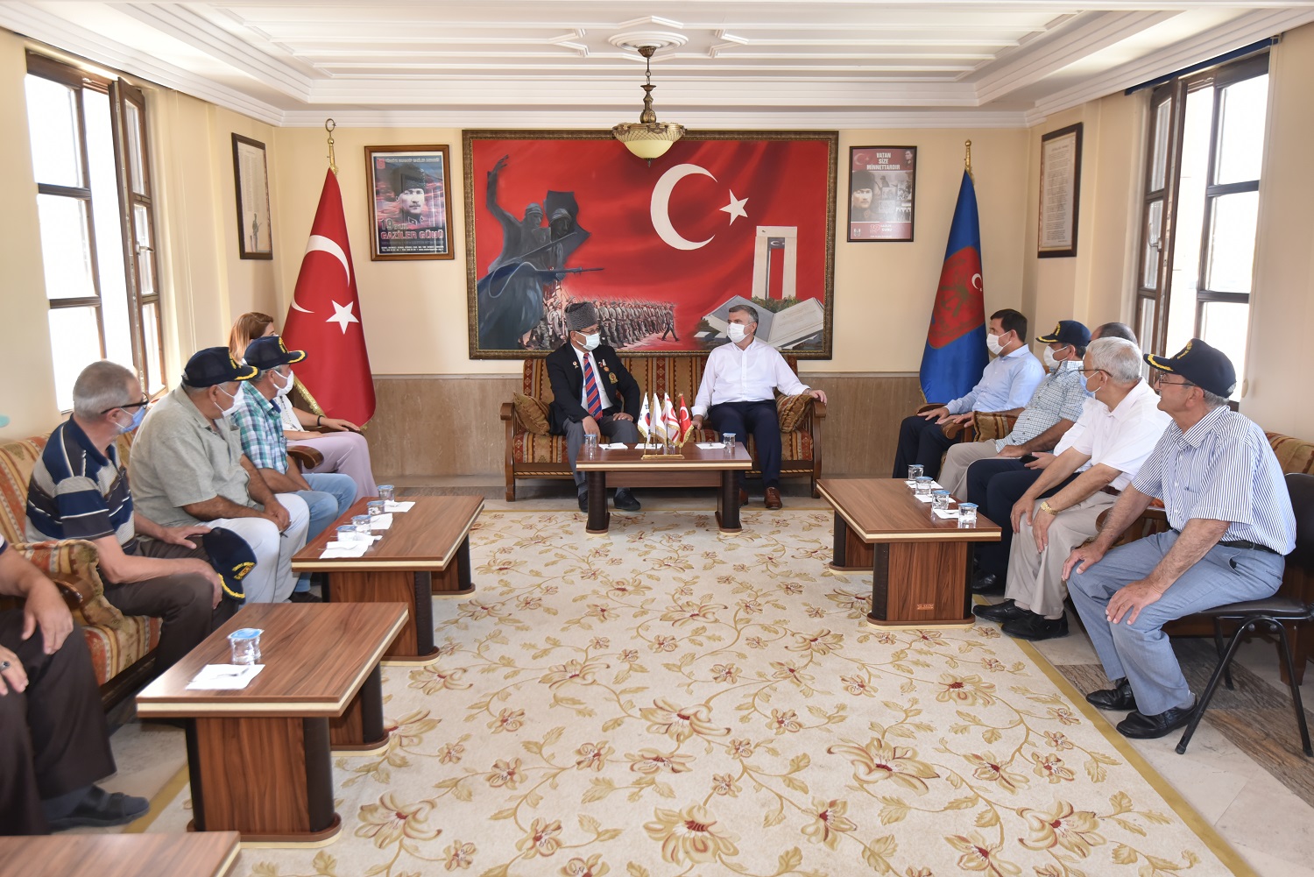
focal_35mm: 26
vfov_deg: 49.6
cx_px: 657
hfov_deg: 69.4
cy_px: 438
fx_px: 949
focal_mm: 26
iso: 1250
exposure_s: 1/200
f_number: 4.5
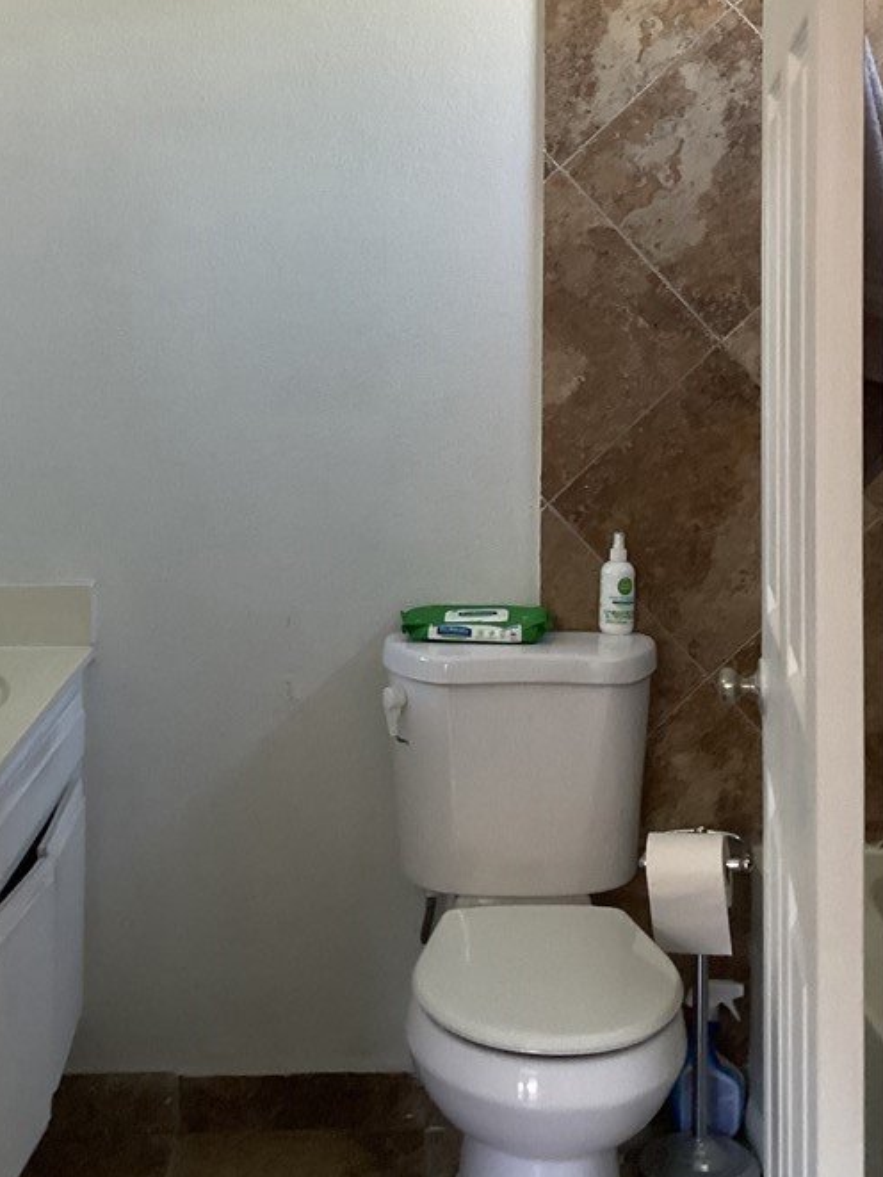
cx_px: 474
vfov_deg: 38.7
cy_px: 312
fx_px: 1632
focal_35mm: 48
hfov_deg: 30.3
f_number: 2.4
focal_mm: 3.3
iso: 250
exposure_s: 1/40
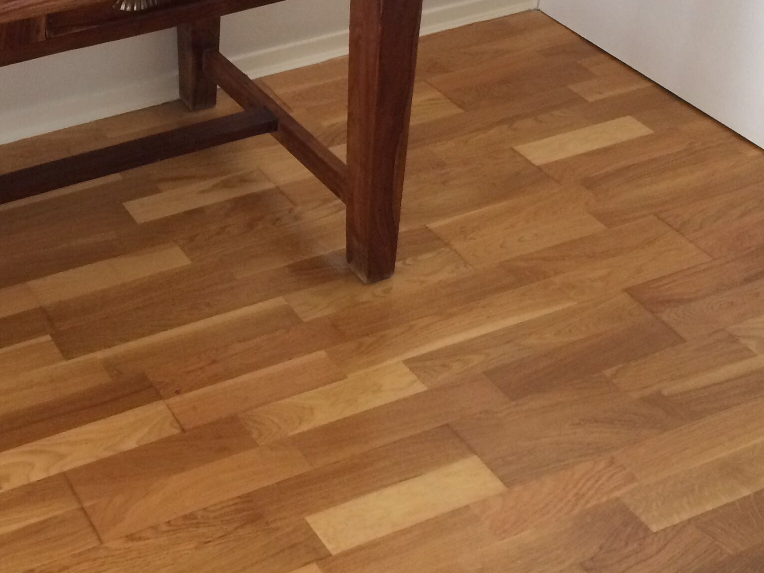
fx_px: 1368
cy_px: -9
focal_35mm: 62
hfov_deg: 29.4
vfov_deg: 22.7
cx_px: 24
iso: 200
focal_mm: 4.15
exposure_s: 1/33
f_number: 2.2
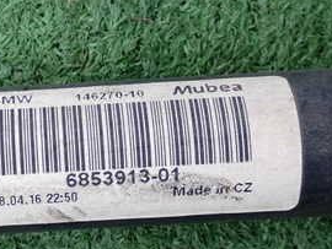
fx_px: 874
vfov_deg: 16.3
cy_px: 117
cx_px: 57
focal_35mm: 91
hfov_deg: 21.2
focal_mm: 7.31
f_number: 2.8
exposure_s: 1/125
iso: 100
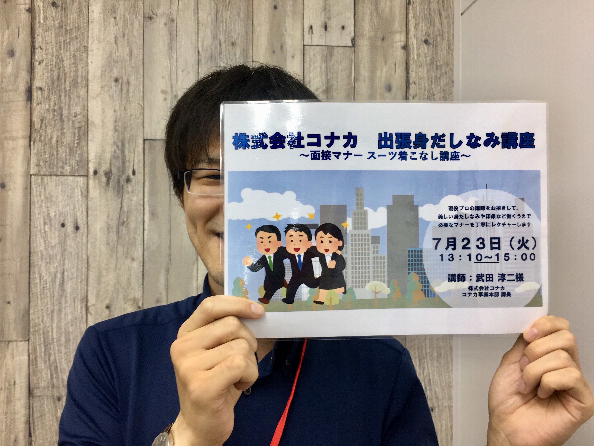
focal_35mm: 29
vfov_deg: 48.2
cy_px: 223
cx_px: 297
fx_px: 498
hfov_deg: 61.7
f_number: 2.2
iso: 32
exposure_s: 1/50
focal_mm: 4.15
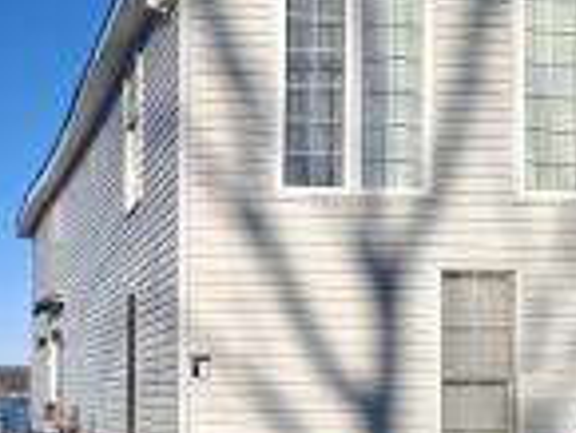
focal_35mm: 69
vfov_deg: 21.2
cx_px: 56
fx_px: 1149
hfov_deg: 27.1
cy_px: 326
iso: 32
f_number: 1.8
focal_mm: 4.69
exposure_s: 1/2179
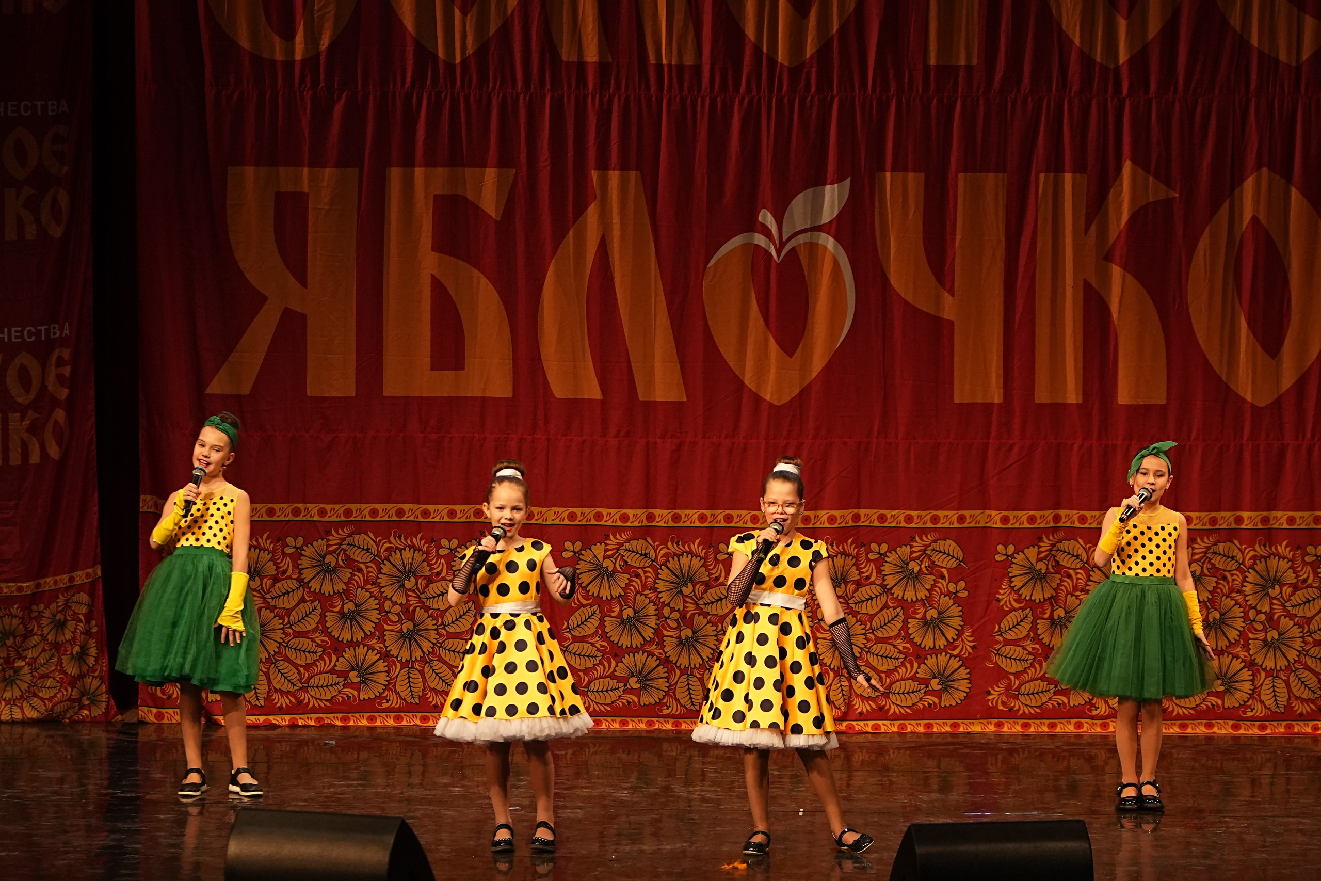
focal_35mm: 127
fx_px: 4660
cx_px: 660
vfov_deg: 10.8
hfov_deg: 16.1
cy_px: 440
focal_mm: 85
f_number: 2.8
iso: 1600
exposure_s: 1/500
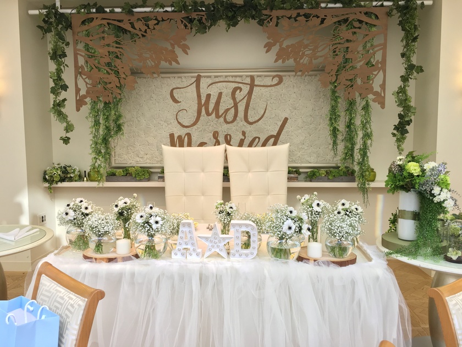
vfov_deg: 48.2
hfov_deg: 61.7
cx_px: 231
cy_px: 174
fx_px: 387
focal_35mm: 29
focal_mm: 4.15
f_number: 2.2
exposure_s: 1/40
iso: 32
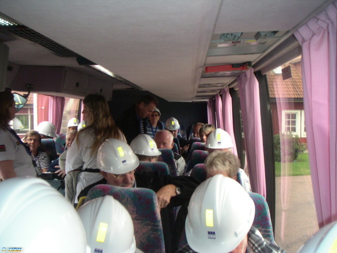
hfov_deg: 49.0
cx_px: 168
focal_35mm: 38
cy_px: 126
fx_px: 370
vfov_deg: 37.7
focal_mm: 6
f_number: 2.8
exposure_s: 1/50
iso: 160
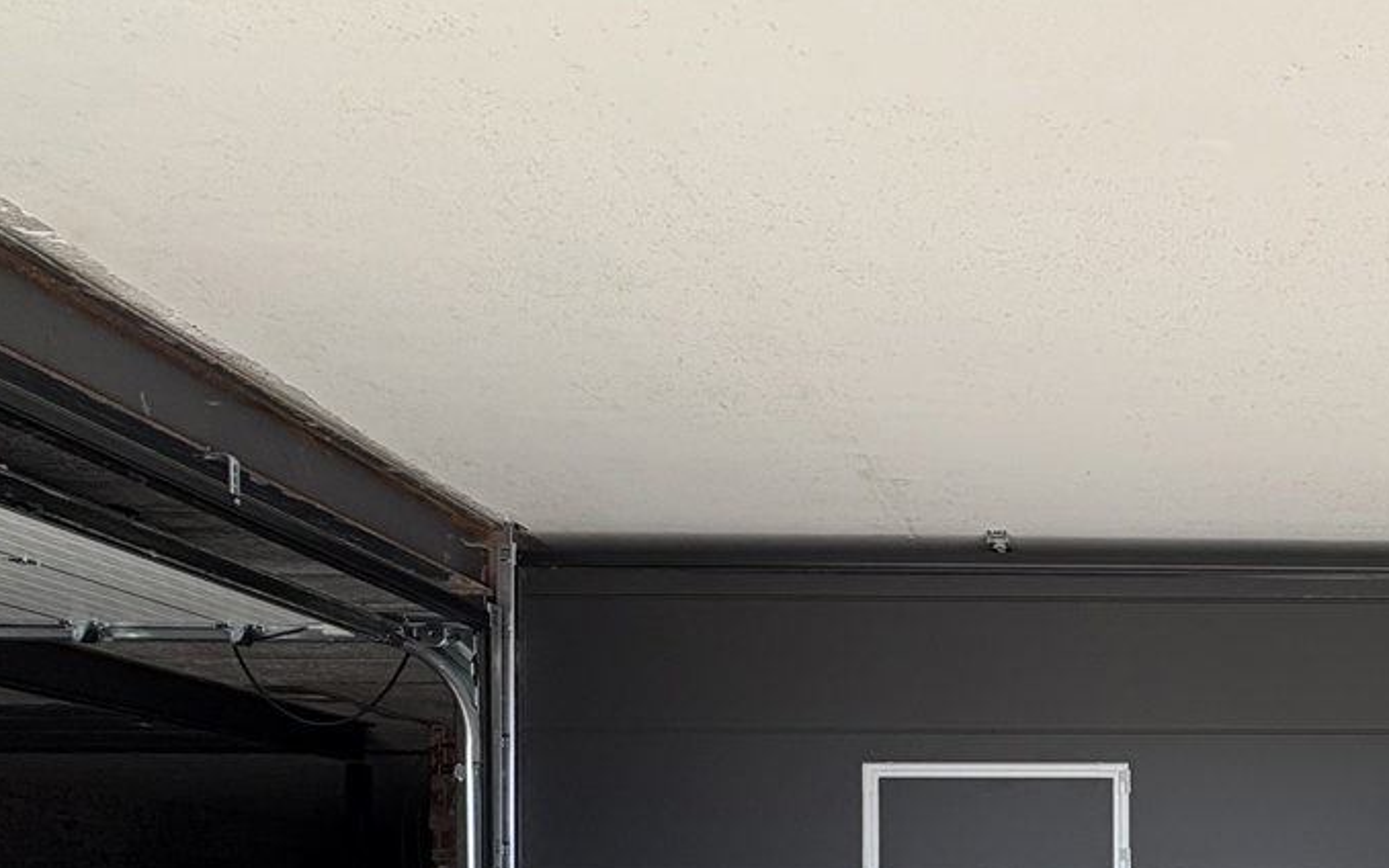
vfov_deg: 32.2
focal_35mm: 35
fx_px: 1325
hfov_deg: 49.6
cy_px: 946
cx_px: 1237
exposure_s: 1/203
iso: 40
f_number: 2.2
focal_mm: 2.22
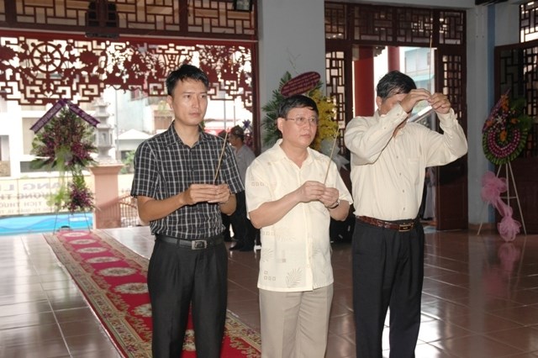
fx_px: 650
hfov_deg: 45.0
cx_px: 269
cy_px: 179
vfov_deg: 30.8
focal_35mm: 44
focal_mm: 29
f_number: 4
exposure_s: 1/60
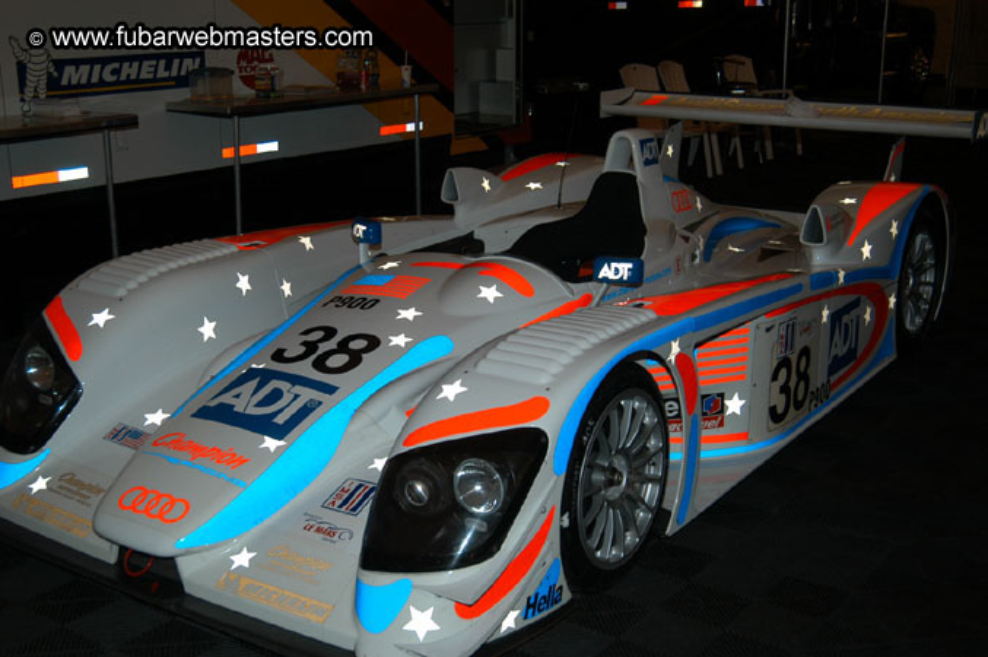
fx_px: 1234
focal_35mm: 45
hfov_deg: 43.6
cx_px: 494
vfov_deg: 29.8
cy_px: 328
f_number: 5
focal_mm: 30
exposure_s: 1/60
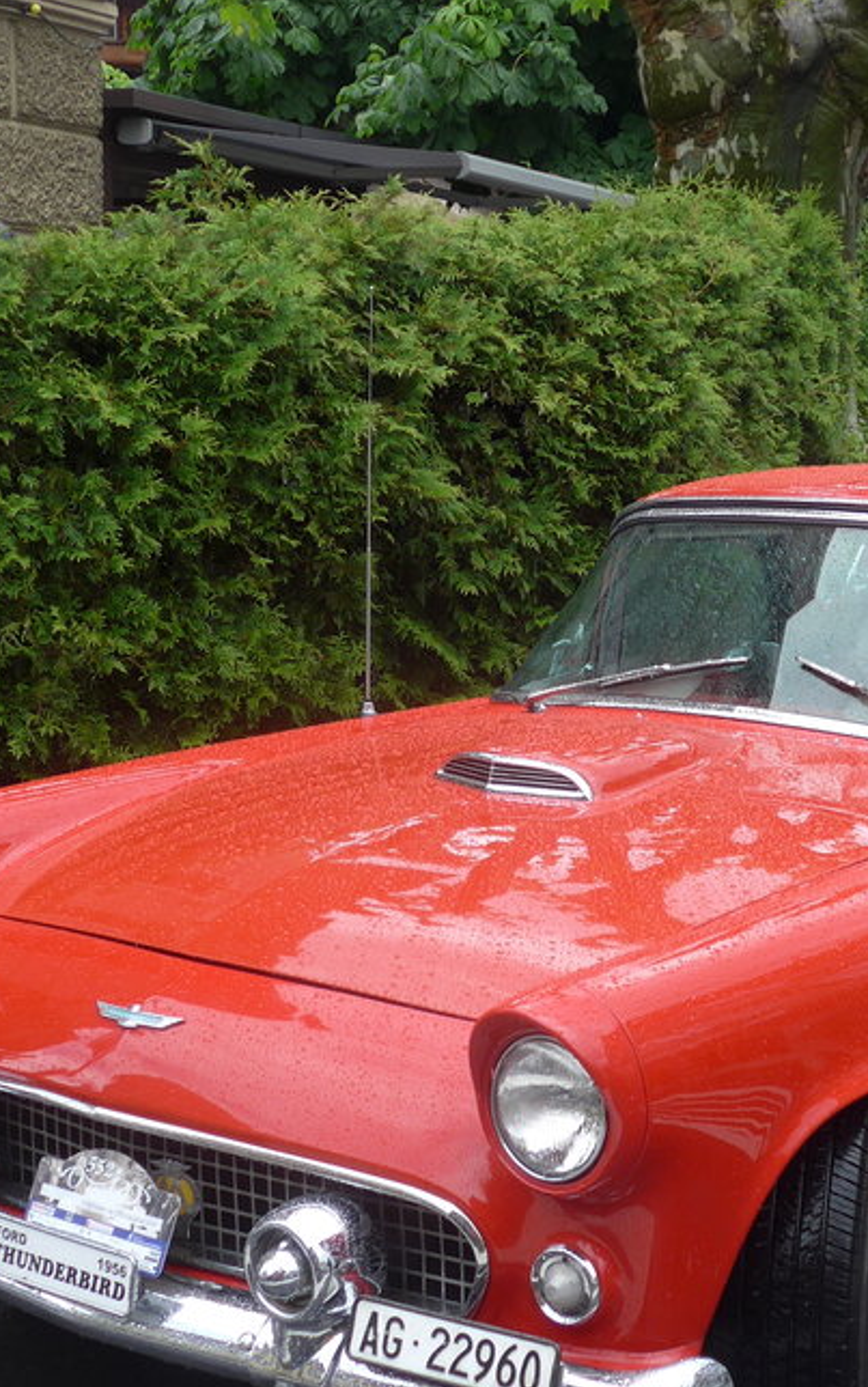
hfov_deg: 16.9
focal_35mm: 77
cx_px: 612
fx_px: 2912
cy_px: 805
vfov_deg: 26.8
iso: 80
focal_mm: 8
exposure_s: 1/400
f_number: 2.8
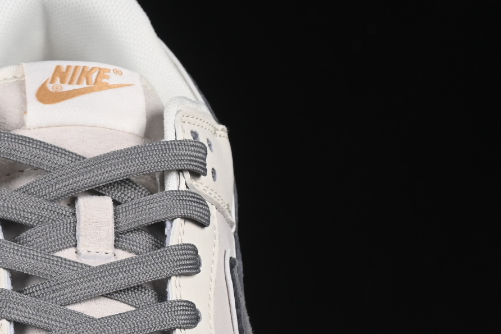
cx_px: -101
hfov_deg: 8.7
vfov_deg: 5.8
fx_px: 3257
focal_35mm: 234
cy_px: 462
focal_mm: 50
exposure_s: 1/80
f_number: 8
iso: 160
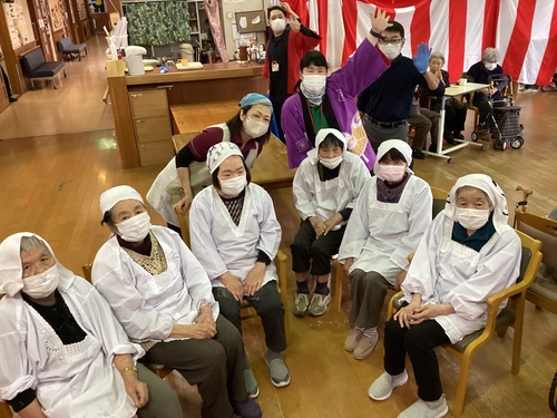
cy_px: 209
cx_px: 278
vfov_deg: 45.4
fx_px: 499
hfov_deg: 58.4
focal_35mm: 31
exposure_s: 1/60
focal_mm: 3.3
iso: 250
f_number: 2.4
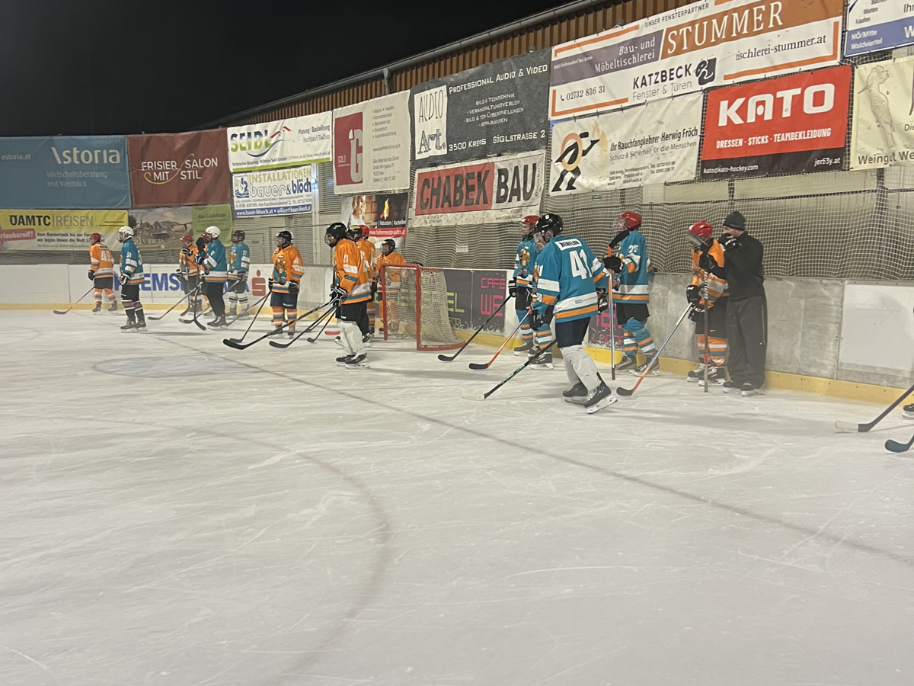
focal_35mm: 26
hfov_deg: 67.3
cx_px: 457
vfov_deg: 53.1
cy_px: 343
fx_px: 687
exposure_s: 1/50
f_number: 1.5
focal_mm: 5.7
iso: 80
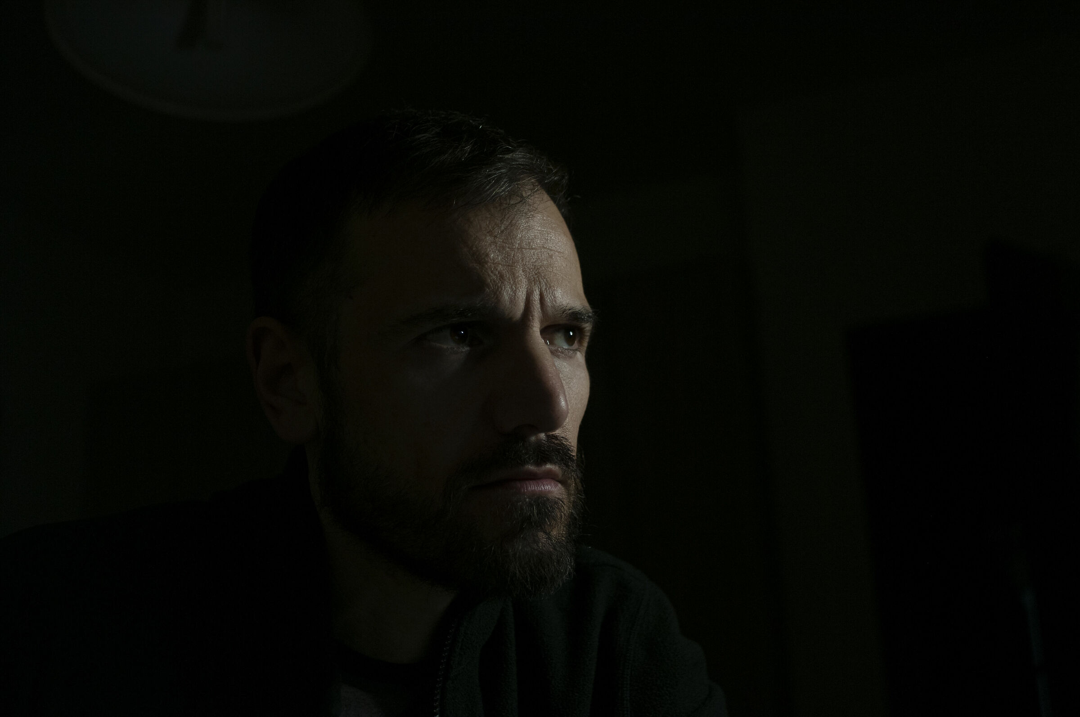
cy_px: 358
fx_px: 1258
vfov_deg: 31.8
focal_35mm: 42
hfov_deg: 46.4
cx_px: 540
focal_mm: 28
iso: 200
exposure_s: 1/60
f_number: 2.8
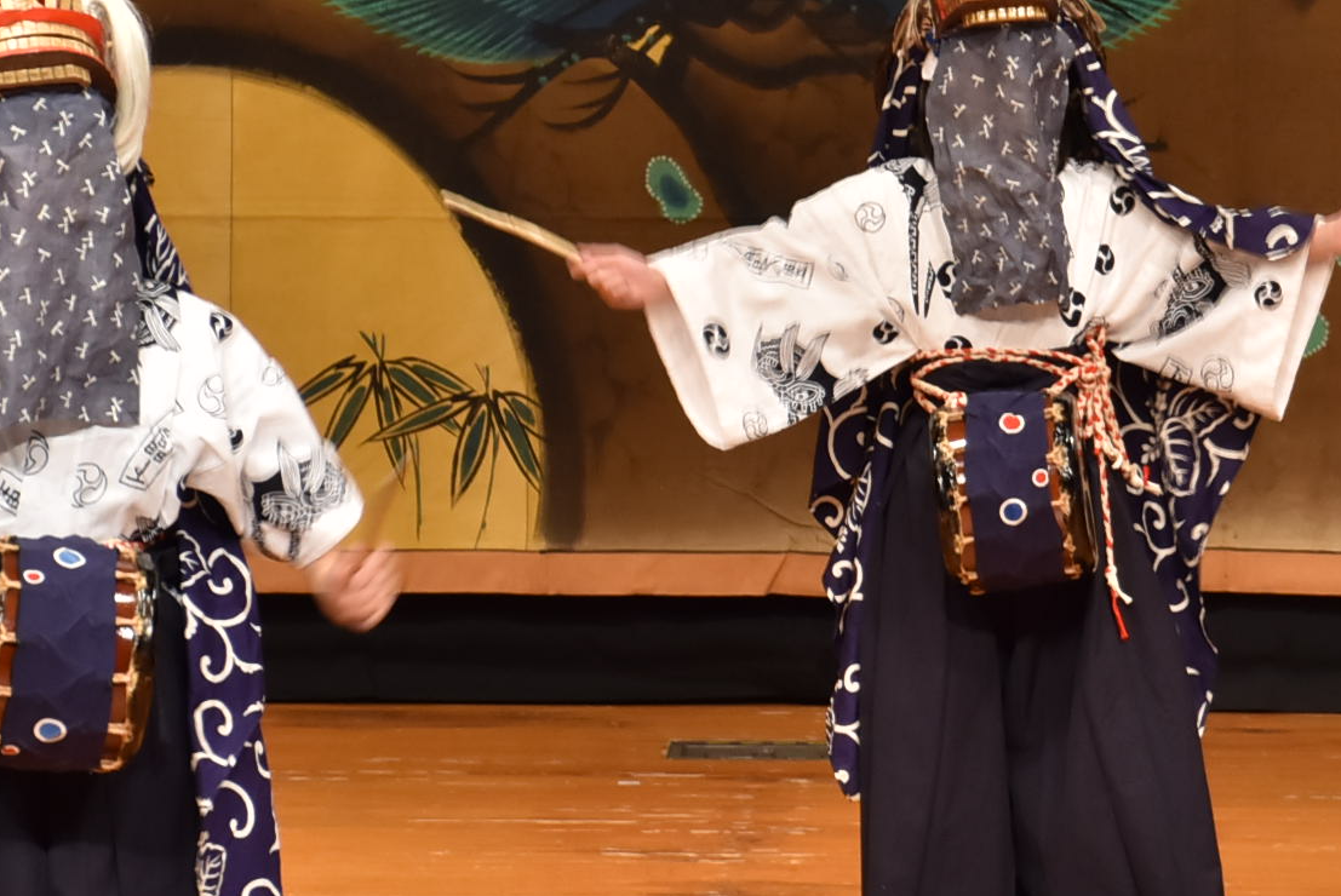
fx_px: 16626
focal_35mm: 446
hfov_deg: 4.6
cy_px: 349
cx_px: 1087
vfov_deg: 3.1
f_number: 5.6
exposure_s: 1/60
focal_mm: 110
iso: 640
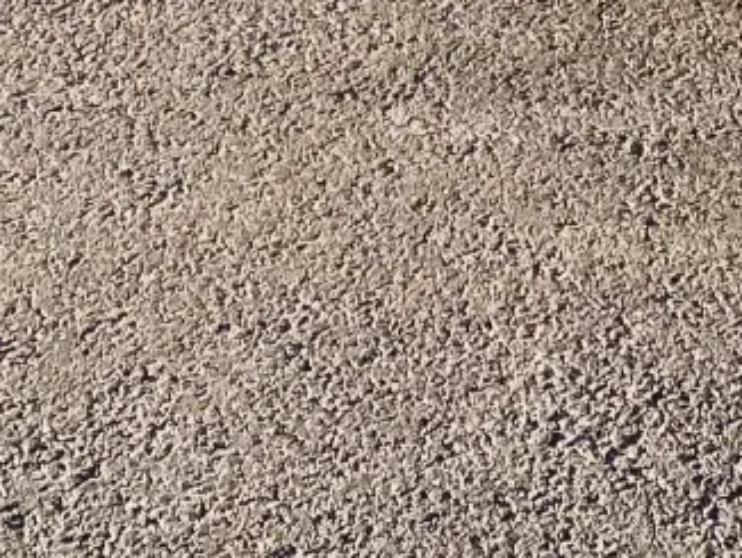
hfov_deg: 12.9
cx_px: 355
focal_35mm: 153
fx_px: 3282
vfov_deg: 8.5
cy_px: -959
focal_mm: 4.25
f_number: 1.8
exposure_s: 1/662
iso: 32
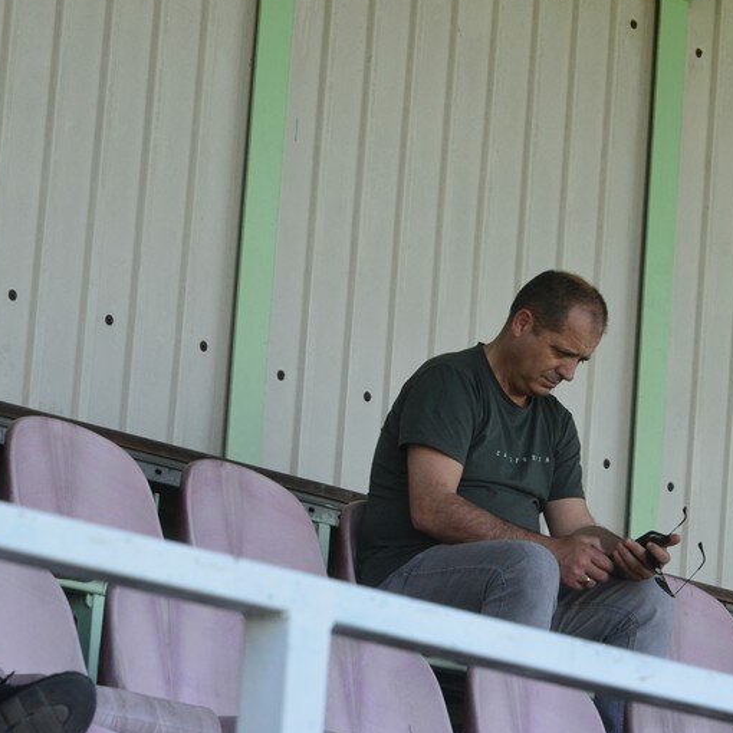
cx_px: 540
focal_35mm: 203
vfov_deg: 8.6
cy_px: 381
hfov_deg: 8.6
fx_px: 4863
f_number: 10
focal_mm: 145
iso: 2000
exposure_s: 1/400
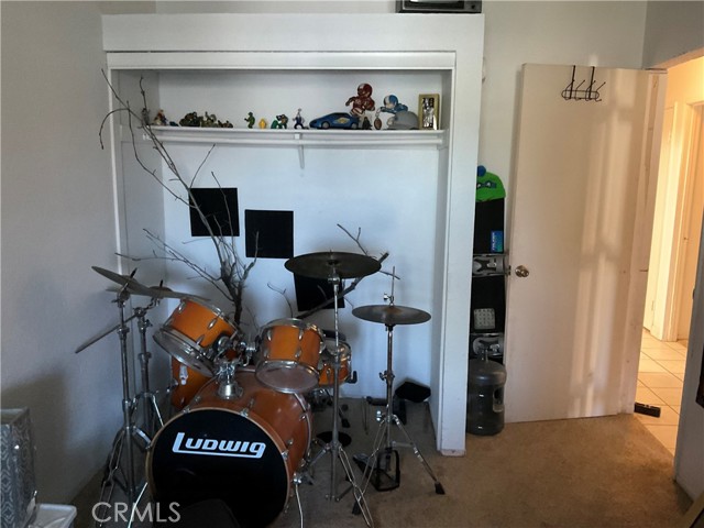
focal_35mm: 29
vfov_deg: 48.2
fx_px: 590
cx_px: 352
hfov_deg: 61.7
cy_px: 264
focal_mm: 3
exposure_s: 1/30
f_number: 1.8
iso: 320
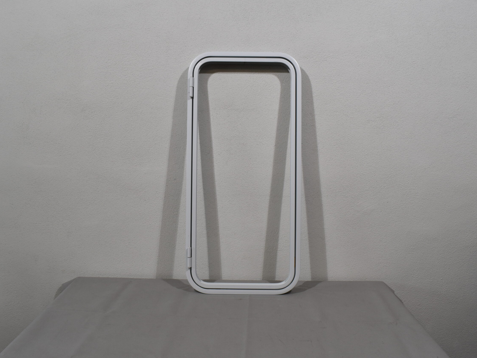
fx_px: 455
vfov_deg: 42.9
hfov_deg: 55.4
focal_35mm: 33
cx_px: 238
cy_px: 178
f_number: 8
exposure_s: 1/60
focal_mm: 20
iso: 280
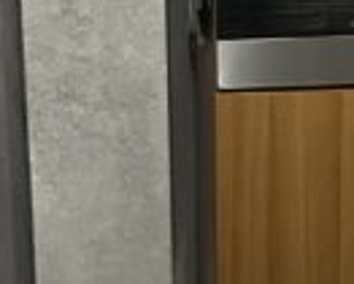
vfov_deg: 15.6
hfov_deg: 19.3
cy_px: 137
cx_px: 232
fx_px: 1038
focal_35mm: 99
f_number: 1.5
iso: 500
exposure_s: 1/50
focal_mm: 5.7
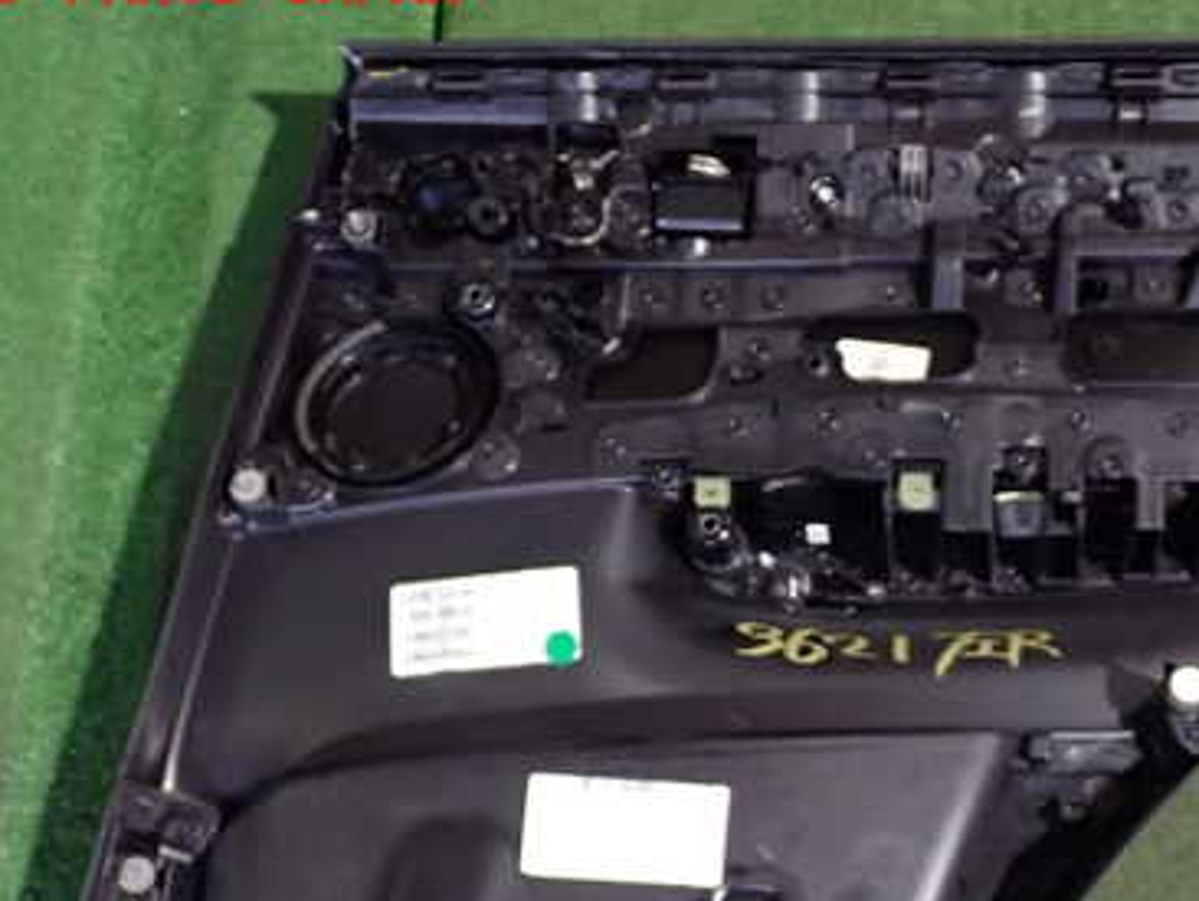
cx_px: 848
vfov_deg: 24.6
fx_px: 2045
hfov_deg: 32.3
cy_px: 678
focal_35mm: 59
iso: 800
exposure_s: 1/20
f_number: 2.5
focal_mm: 6.37
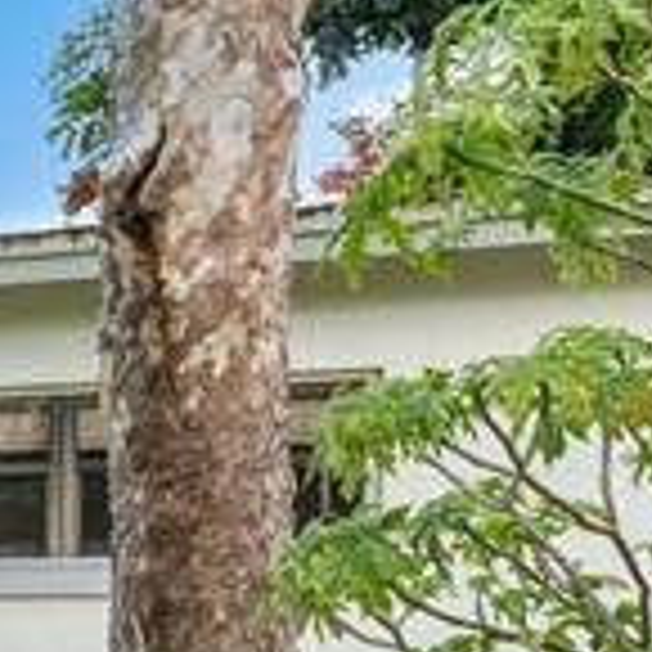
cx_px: -1192
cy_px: 594
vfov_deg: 17.8
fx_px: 2046
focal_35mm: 96
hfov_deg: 11.8
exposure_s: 1/100
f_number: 7.1
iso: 100
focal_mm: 16
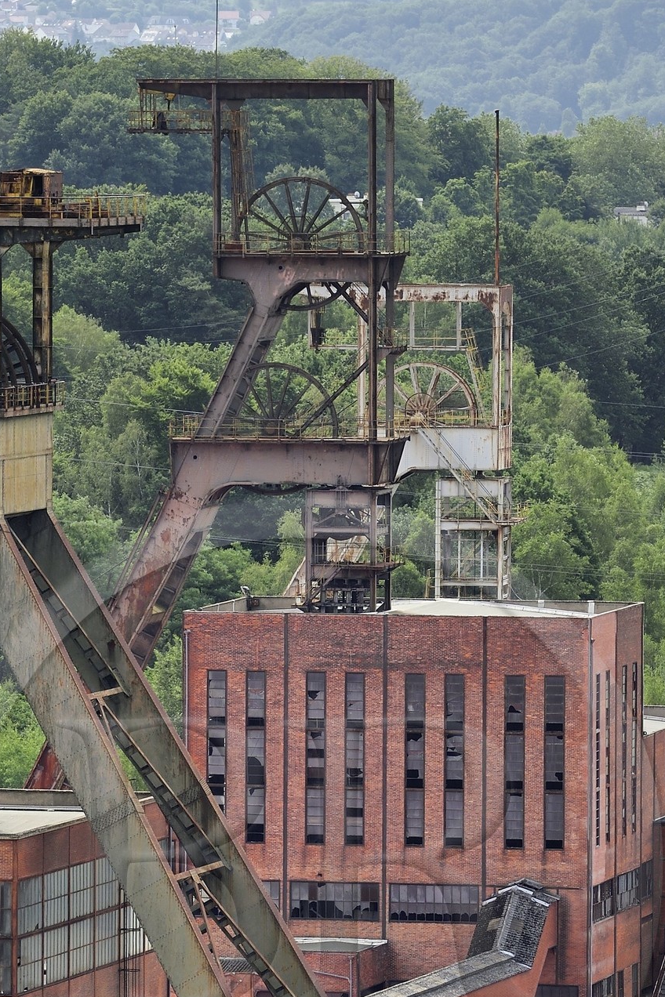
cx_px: 298
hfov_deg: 4.6
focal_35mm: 302
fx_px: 8367
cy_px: 865
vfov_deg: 6.8
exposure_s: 1/250
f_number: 10
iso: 200
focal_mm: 160
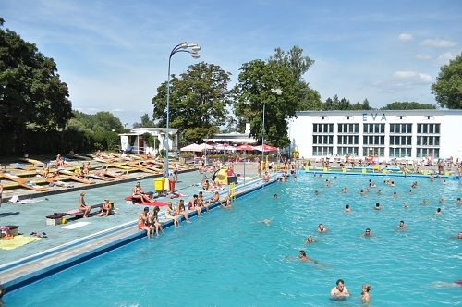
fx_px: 423
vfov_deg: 39.9
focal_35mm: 33
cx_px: 231
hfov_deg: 57.3
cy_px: 154
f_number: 5.6
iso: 320
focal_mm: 22
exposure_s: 1/1600
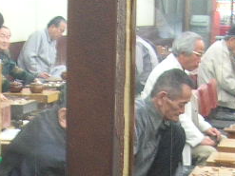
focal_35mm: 145
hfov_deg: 13.6
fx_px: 984
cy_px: 267
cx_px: 94
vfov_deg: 9.9
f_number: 2.8
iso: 86
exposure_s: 1/5.6
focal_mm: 5.8
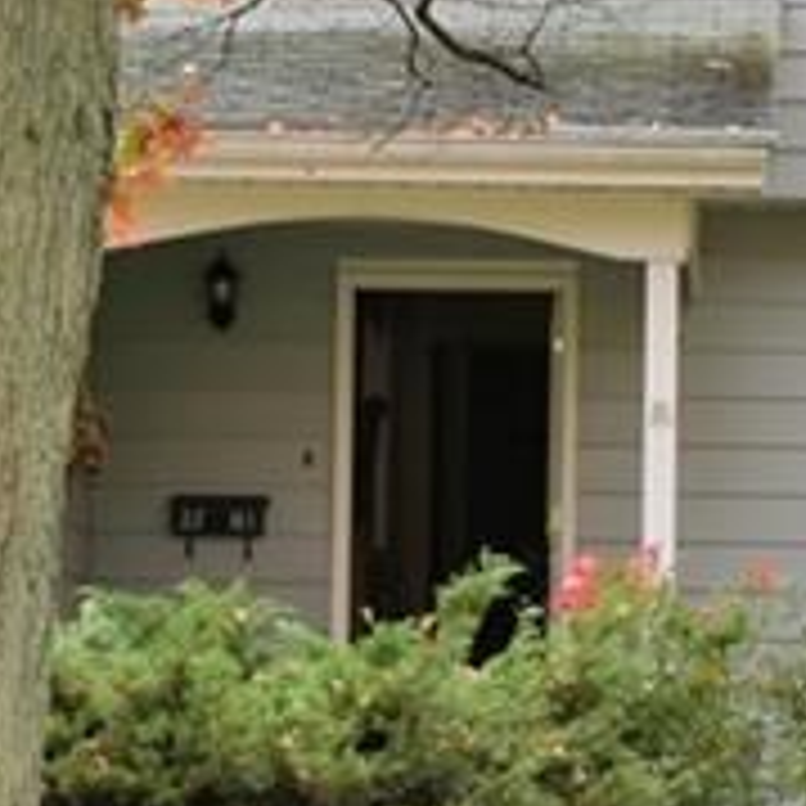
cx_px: 401
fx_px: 5965
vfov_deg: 7.7
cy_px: 126
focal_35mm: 226
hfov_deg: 7.7
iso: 100
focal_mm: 31
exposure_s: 1/80
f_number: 9
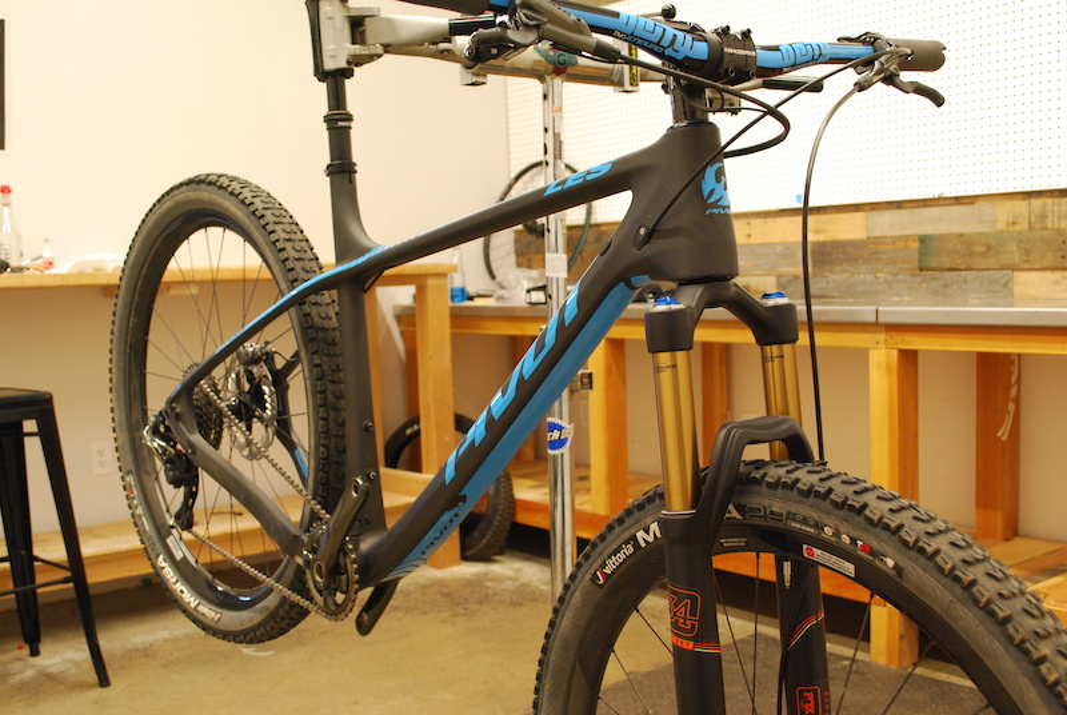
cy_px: 358
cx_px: 534
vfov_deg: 34.3
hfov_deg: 49.5
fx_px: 1158
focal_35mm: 39
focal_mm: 26
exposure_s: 1/8
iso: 800
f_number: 5.6
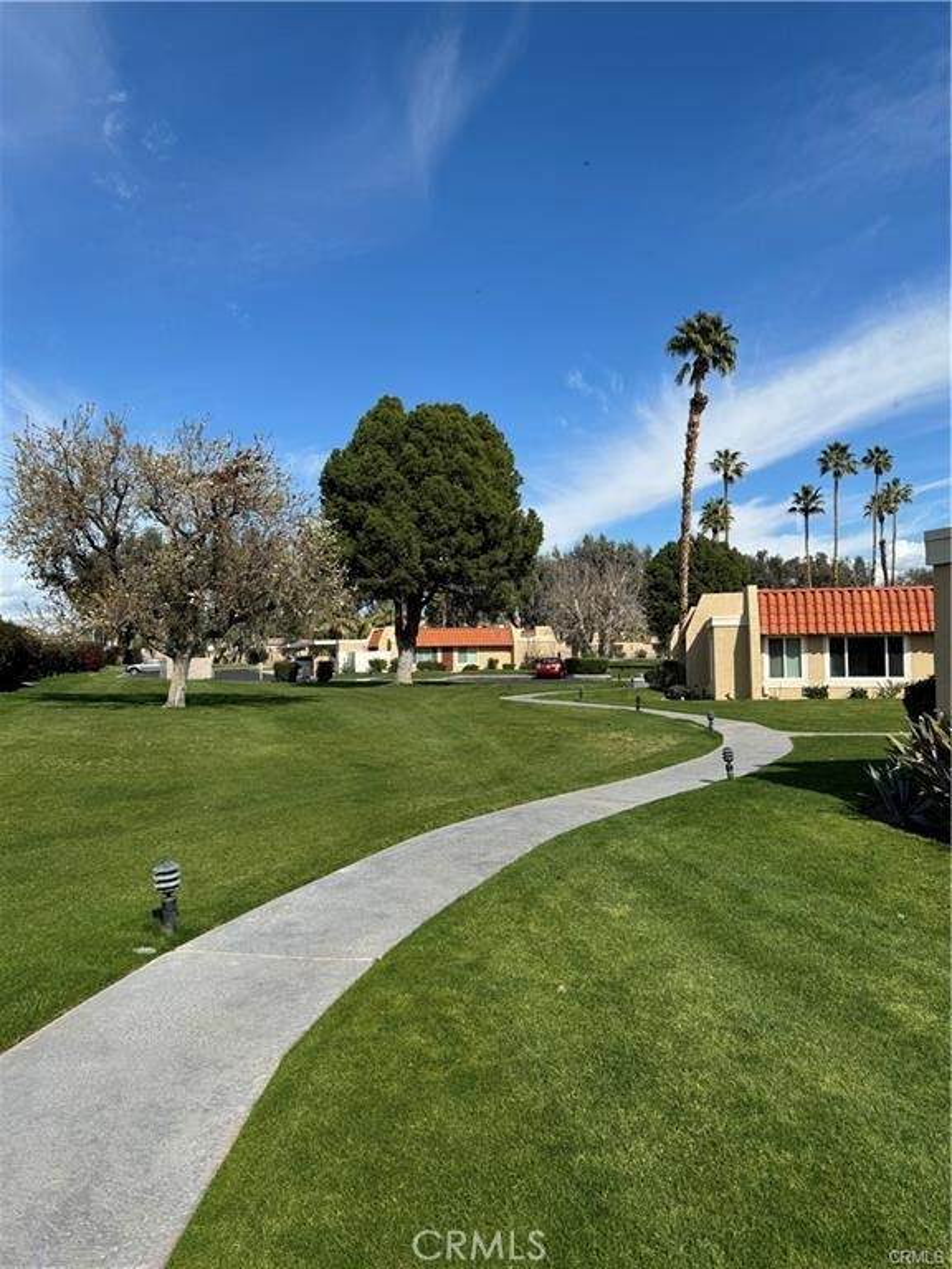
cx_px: 476
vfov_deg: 71.6
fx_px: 880
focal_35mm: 24
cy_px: 634
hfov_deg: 56.8
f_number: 1.78
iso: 80
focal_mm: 6.86
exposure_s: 1/5348
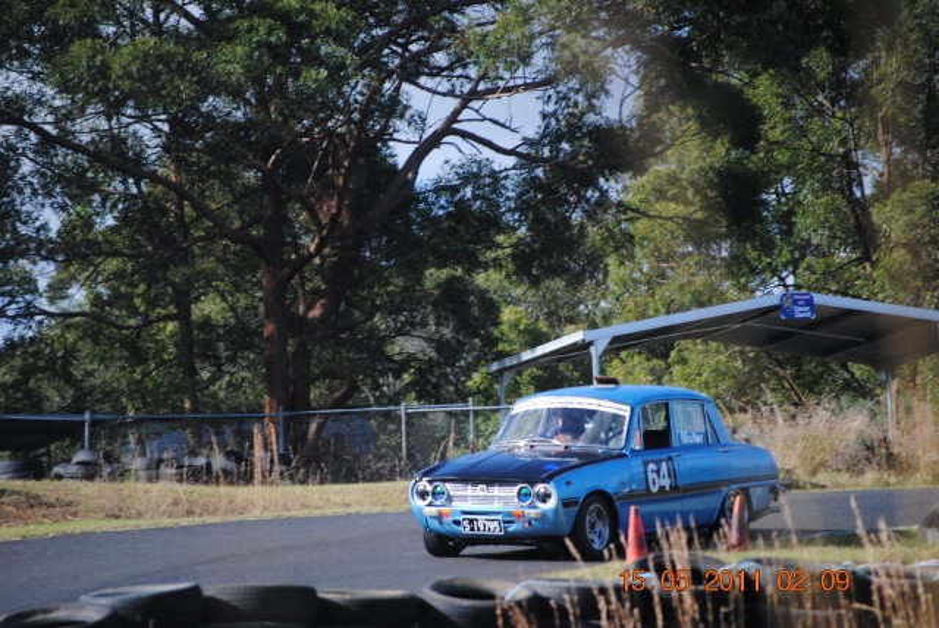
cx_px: 470
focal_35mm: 285
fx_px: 7440
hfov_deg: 7.2
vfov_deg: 4.8
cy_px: 314
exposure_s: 1/500
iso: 250
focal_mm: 190
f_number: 5.6
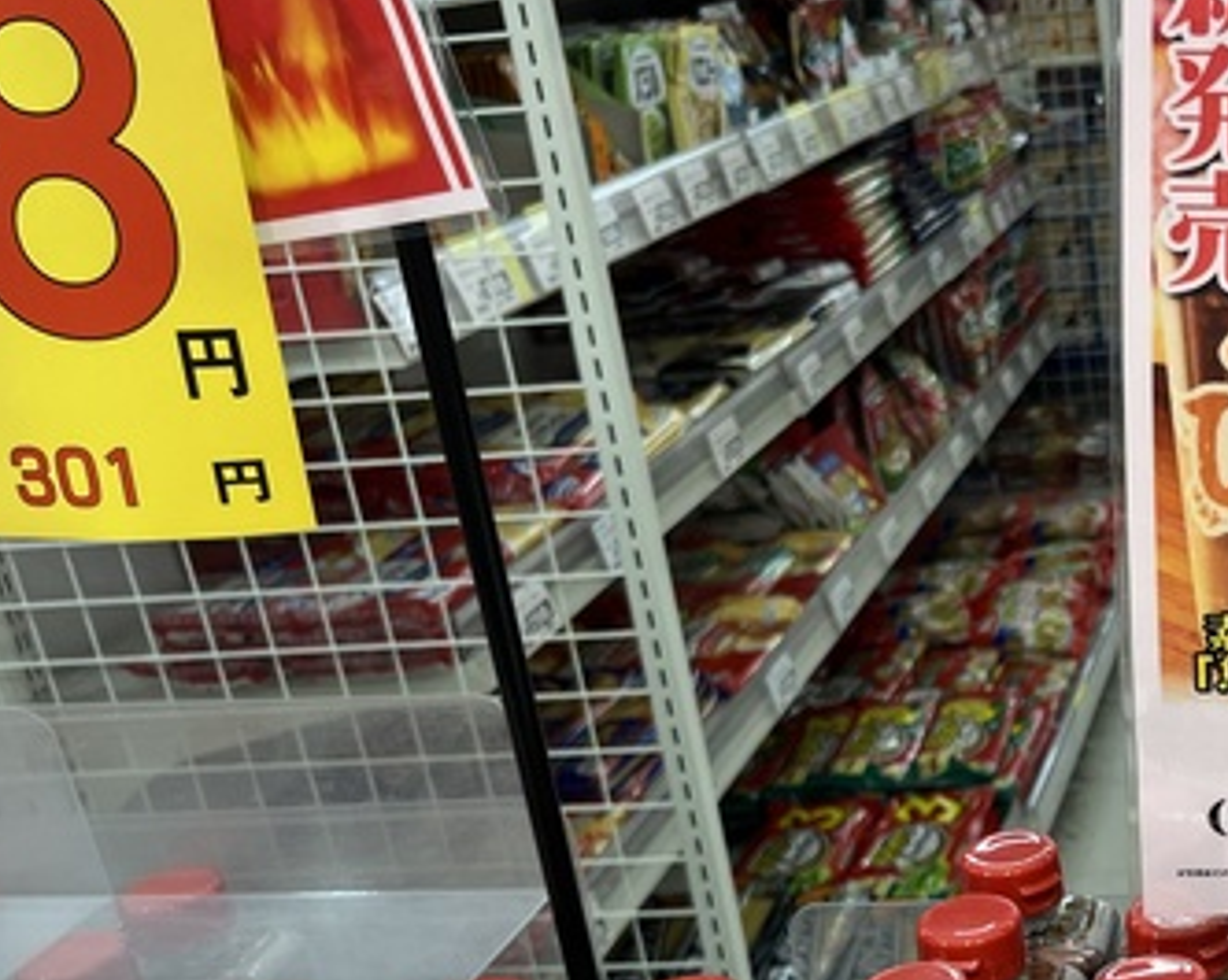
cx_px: 1228
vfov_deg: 28.7
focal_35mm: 52
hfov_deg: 33.0
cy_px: 714
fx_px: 1888
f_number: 1.6
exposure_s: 1/100
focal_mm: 5.1
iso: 64
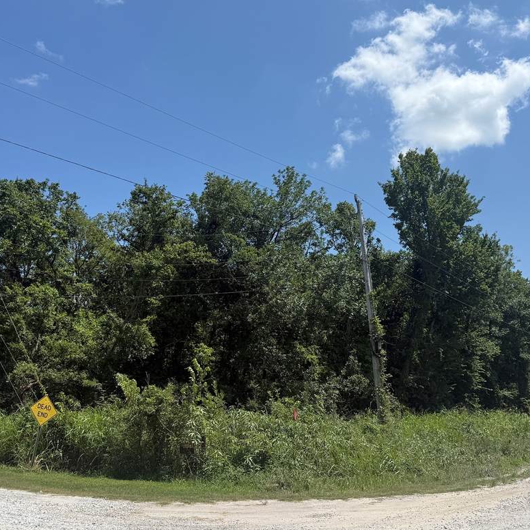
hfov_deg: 47.2
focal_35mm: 35
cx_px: 260
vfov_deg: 47.2
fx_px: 606
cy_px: 273
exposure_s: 1/5714
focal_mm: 6.76
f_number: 1.78
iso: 80
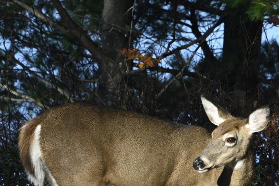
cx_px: 201
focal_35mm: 390
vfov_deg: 3.5
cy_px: 145
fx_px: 3022
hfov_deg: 5.3
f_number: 9
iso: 5000
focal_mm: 200
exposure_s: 1/3200
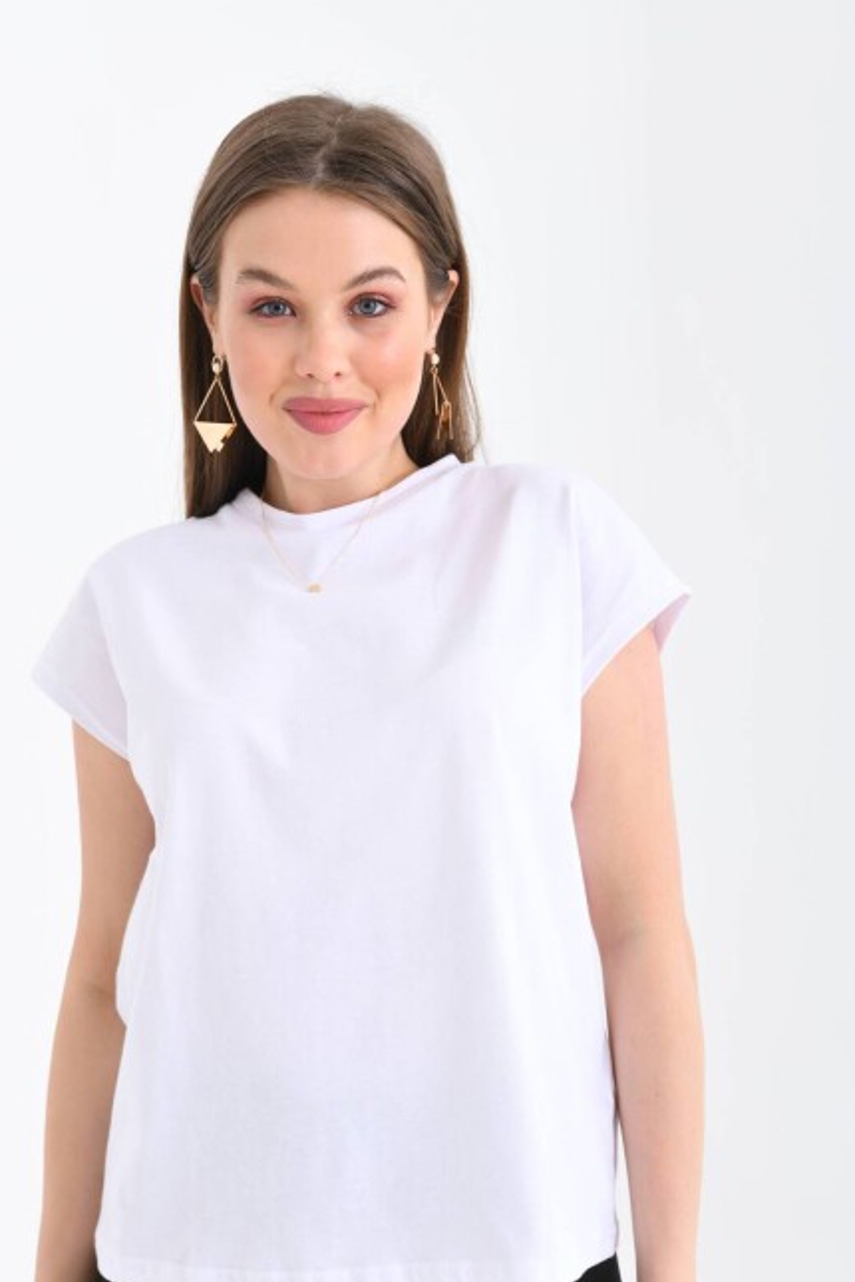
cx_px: 362
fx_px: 2280
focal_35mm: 64
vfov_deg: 31.4
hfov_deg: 21.2
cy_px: 731
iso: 160
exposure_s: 1/125
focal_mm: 55
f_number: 6.3
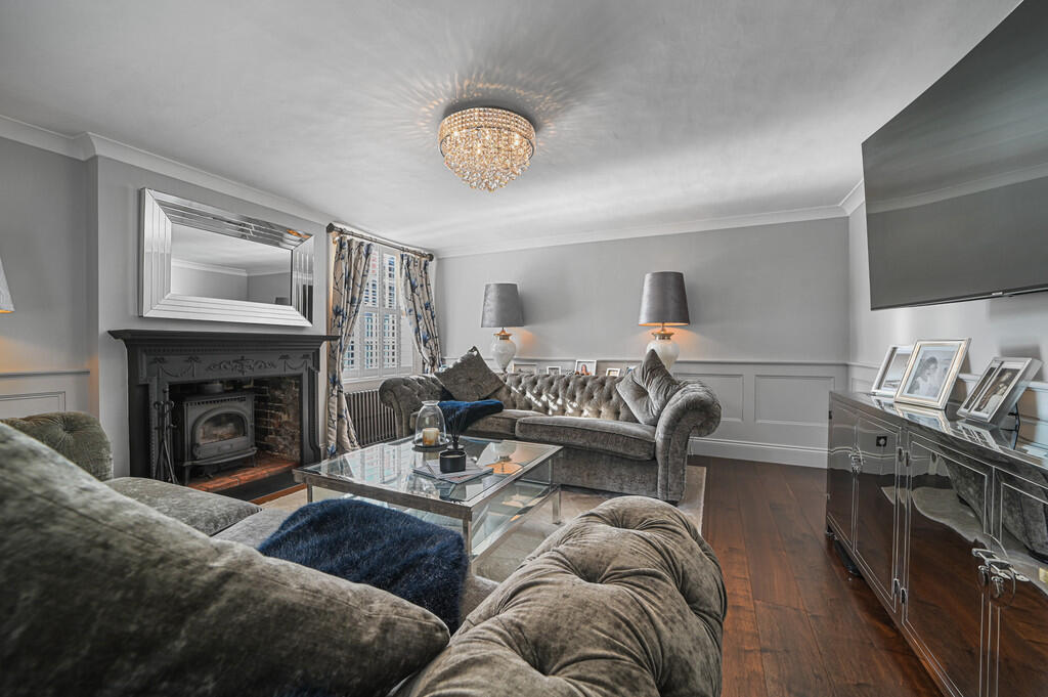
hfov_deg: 104.3
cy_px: 348
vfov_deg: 81.1
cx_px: 524
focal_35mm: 14
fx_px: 407
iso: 400
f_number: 8
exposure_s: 1/2.5
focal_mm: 14
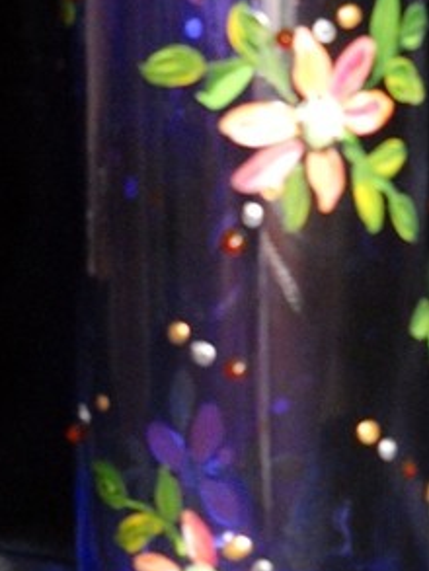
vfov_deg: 17.6
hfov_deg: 13.2
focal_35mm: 112
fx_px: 1849
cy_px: 246
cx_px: 287
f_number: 3.1
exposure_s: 1/17
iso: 400
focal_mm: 6.72
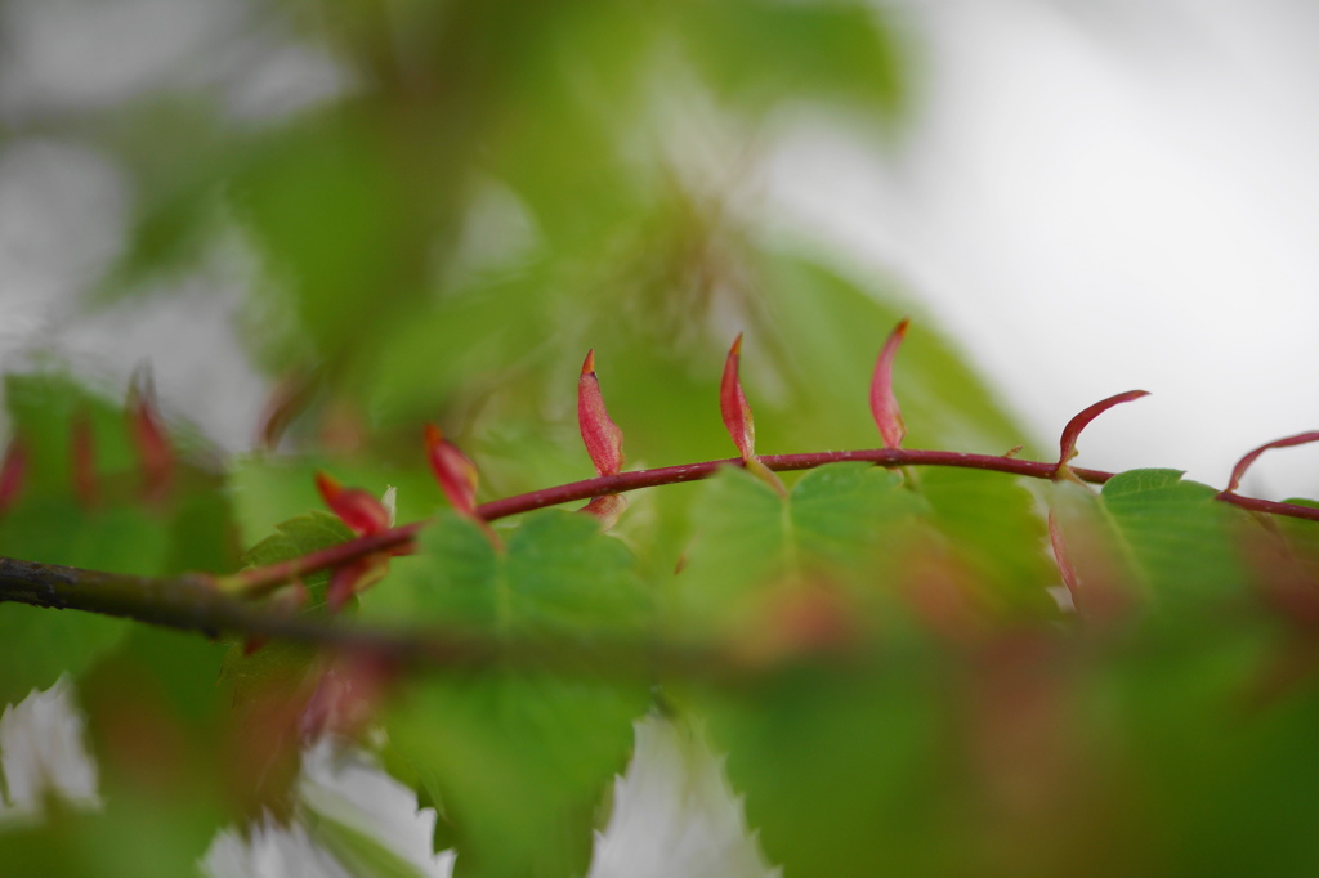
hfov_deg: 11.4
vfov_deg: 7.6
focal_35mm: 180
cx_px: 660
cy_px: 439
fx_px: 6593
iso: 320
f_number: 2.8
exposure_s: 1/200
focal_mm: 180
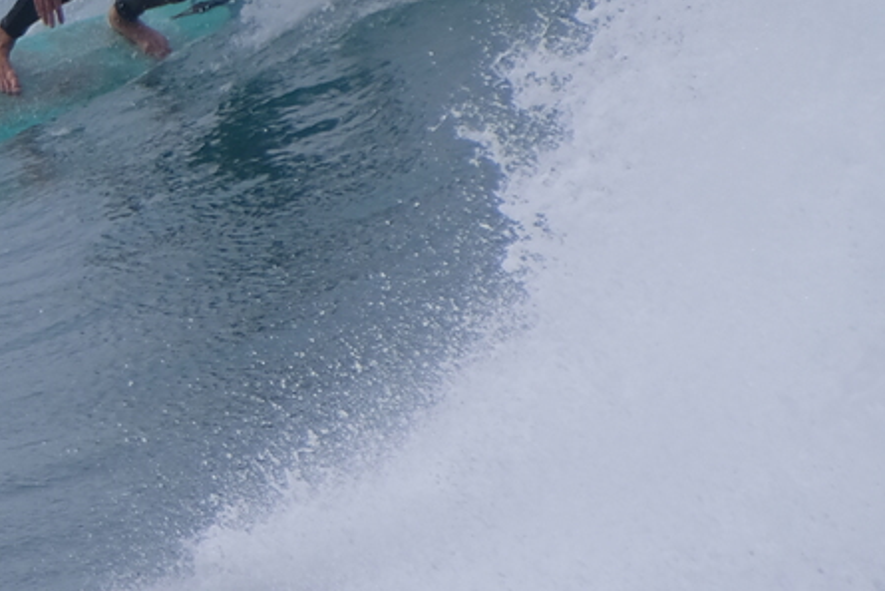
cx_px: -320
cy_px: 98
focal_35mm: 2157
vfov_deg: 0.6
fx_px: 53040
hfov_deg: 1.0
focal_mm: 400
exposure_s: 1/2000
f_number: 6.3
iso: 250
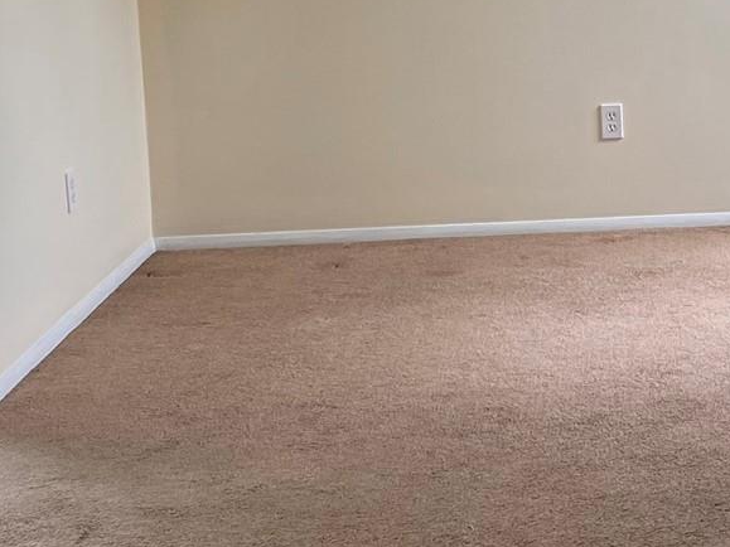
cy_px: 106
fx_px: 1940
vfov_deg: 15.9
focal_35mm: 92
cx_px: 705
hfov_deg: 20.7
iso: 64
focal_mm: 4.25
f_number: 1.8
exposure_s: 1/121
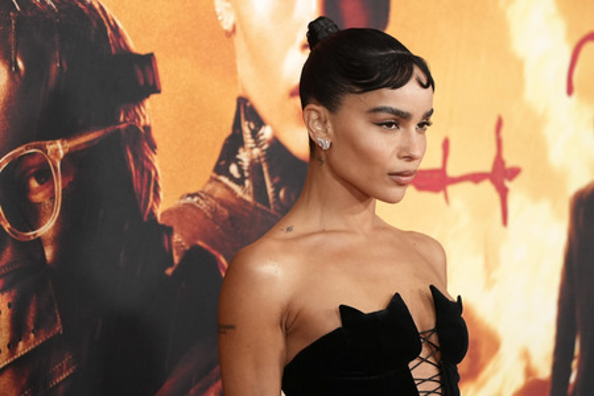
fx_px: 4026
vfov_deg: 5.6
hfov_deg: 8.4
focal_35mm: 244
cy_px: 198
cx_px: 297
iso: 5000
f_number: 5.6
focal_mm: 244
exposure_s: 1/500
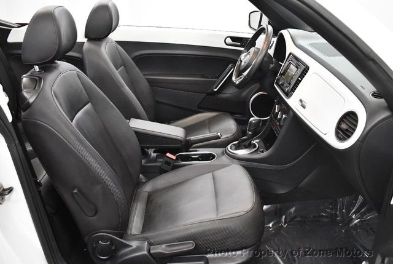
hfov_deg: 53.1
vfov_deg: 37.0
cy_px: 132
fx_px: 394
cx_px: 196
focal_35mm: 36
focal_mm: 18
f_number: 3.5
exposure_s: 1/125
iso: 2200
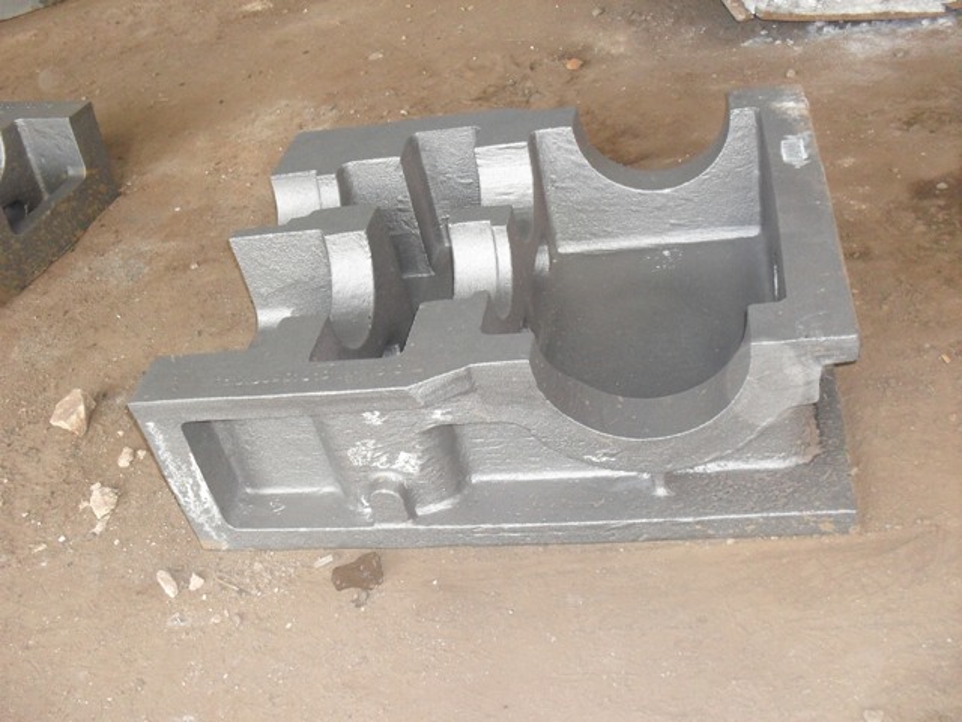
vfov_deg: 37.7
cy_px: 361
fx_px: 1056
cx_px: 481
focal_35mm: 38
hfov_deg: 49.0
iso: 160
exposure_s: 1/45
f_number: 2.8
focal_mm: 6.3
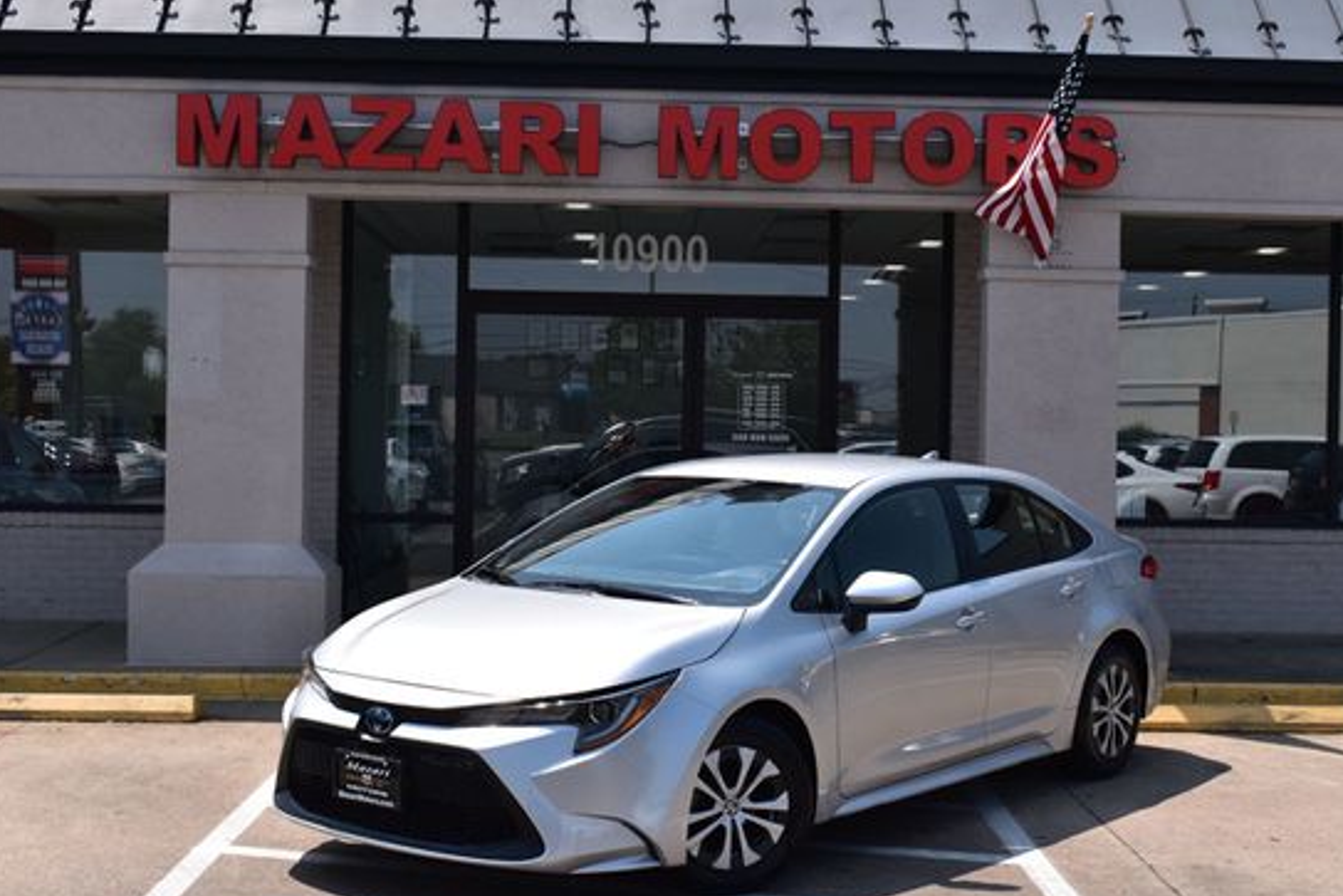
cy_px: 463
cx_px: 737
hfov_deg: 37.5
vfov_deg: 25.5
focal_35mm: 53
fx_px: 1977
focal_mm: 30
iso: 280
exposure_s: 1/500
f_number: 11
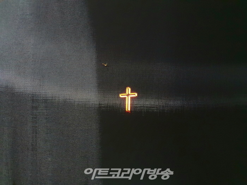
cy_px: 92
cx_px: 124
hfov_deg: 67.3
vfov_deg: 53.1
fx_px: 186
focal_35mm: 26
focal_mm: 4.3
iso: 640
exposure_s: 1/30
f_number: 1.5
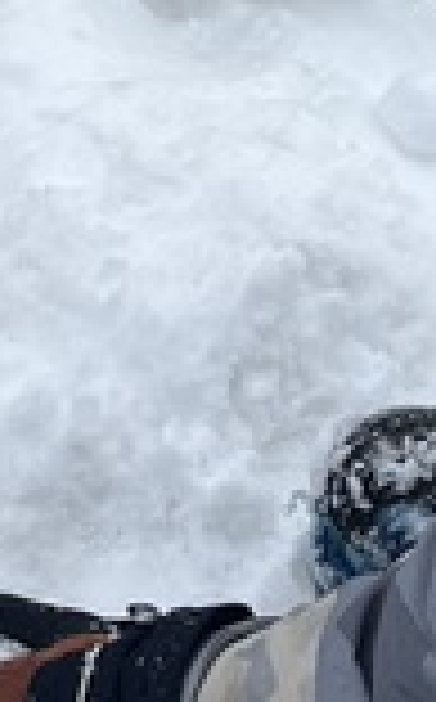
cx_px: -171
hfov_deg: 7.1
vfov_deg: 11.4
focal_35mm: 181
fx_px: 3454
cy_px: -54
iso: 50
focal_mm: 5.7
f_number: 1.5
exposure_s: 1/3257
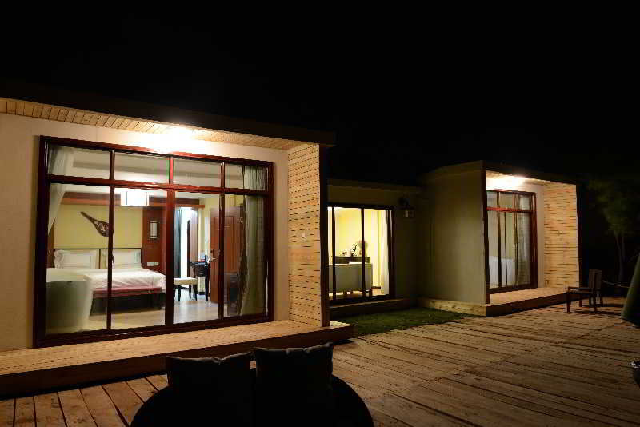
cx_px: 320
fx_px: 427
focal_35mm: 24
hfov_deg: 73.7
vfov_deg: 53.2
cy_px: 214
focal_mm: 24
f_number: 8
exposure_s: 3
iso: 400
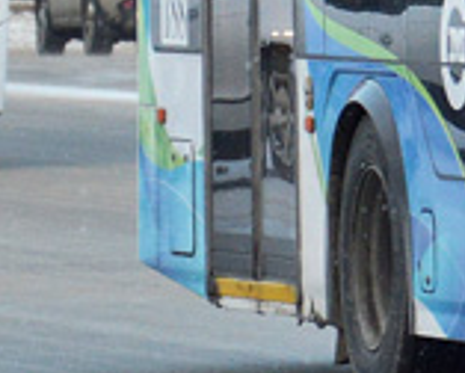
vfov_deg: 1.7
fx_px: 12575
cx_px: 1134
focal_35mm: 913
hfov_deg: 2.1
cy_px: -506
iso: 400
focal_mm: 85
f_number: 5.6
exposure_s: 1/320
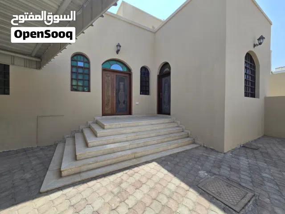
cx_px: 142
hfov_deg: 106.2
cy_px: 107
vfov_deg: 89.9
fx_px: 107
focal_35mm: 13
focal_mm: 2.2
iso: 50
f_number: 2.2
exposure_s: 1/1951
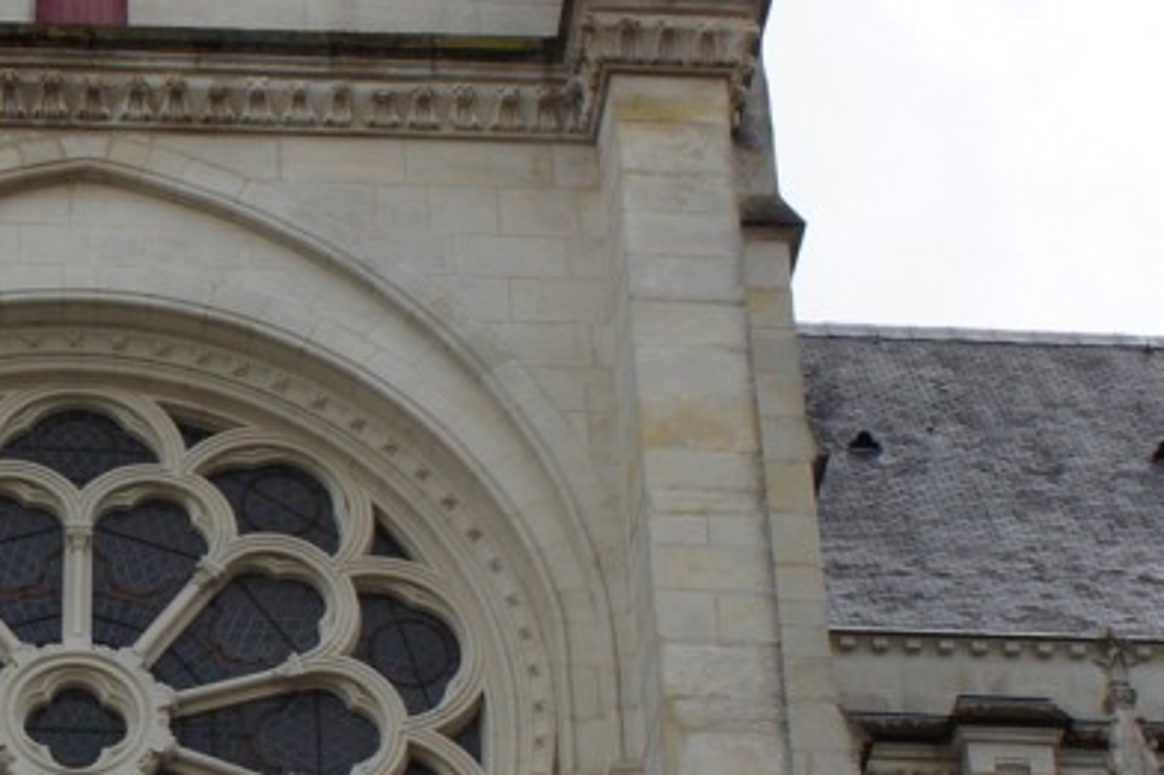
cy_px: 481
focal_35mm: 137
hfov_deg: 14.6
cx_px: -77
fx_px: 4438
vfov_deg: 10.0
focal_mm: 35
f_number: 13
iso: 100
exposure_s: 1/125
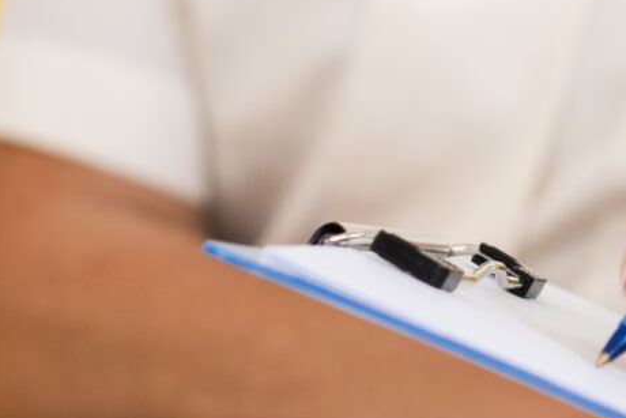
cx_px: 1301
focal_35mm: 278
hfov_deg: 7.1
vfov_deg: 4.9
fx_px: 4835
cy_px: -293
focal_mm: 50
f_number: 3.5
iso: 250
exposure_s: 1/160
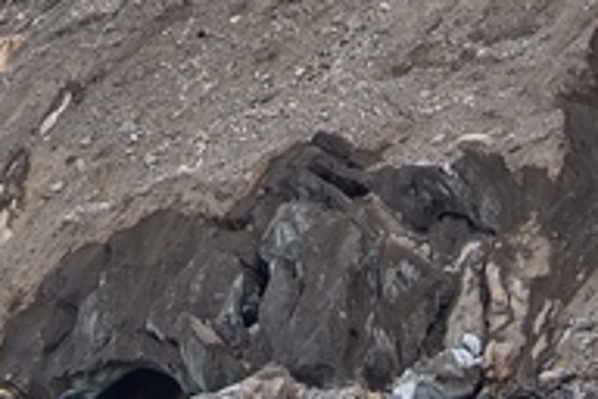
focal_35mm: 293
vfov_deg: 4.6
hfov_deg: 7.0
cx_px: 19
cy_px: -617
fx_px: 4867
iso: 100
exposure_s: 1/100
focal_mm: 44
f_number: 5.6
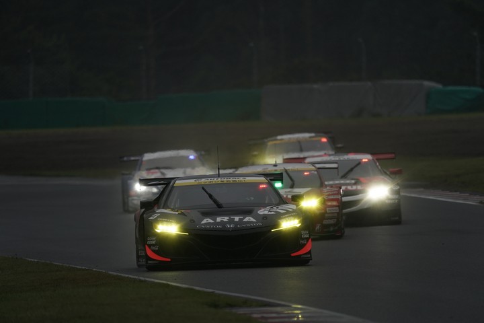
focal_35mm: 600
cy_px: 162
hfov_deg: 3.4
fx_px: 8066
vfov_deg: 2.3
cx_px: 242
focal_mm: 600
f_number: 6.3
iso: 800
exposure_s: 1/640
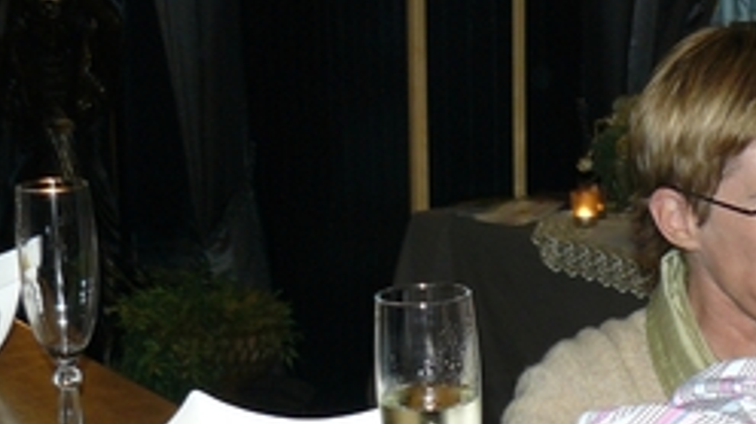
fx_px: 1903
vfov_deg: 12.7
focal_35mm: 95
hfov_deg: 21.5
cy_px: 165
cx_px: 805
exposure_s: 1/30
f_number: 2.8
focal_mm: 6
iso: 100
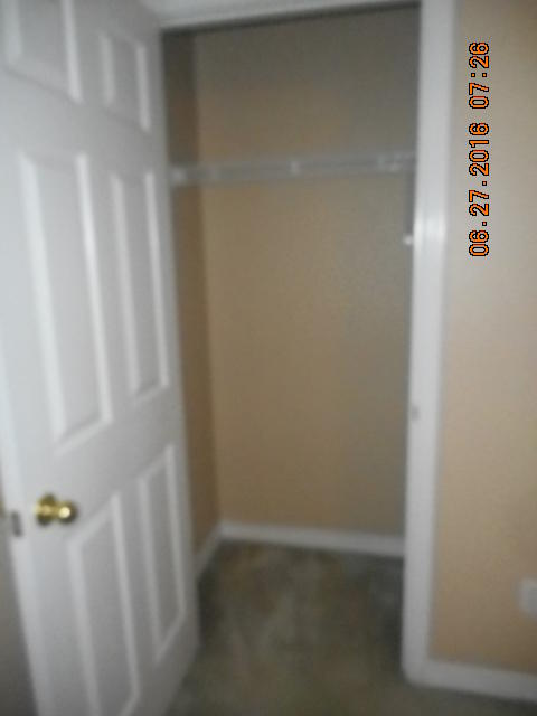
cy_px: 358
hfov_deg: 54.9
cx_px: 268
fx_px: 517
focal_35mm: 25
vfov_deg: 69.4
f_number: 10.5
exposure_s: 1/25
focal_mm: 4.5
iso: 1100
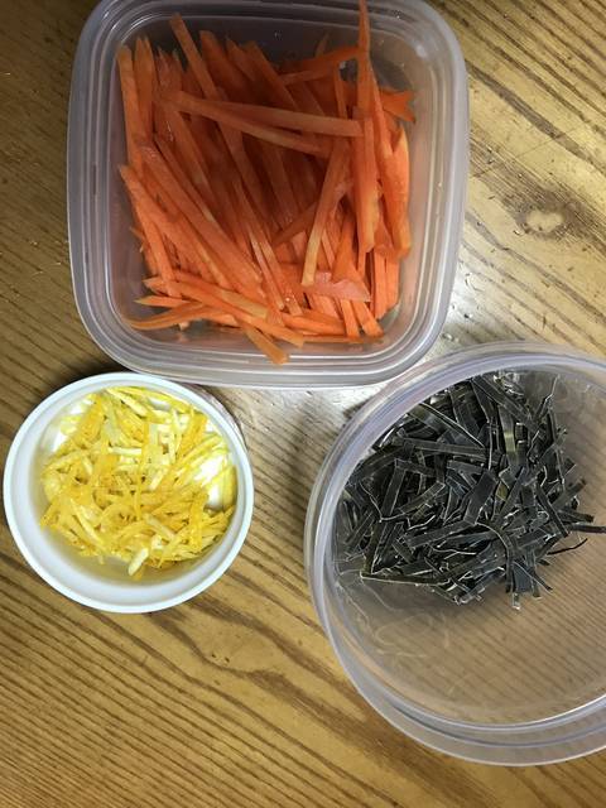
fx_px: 654
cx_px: 303
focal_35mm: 28
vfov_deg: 63.4
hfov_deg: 49.7
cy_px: 404
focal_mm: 3.99
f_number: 1.8
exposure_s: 1/15
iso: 50
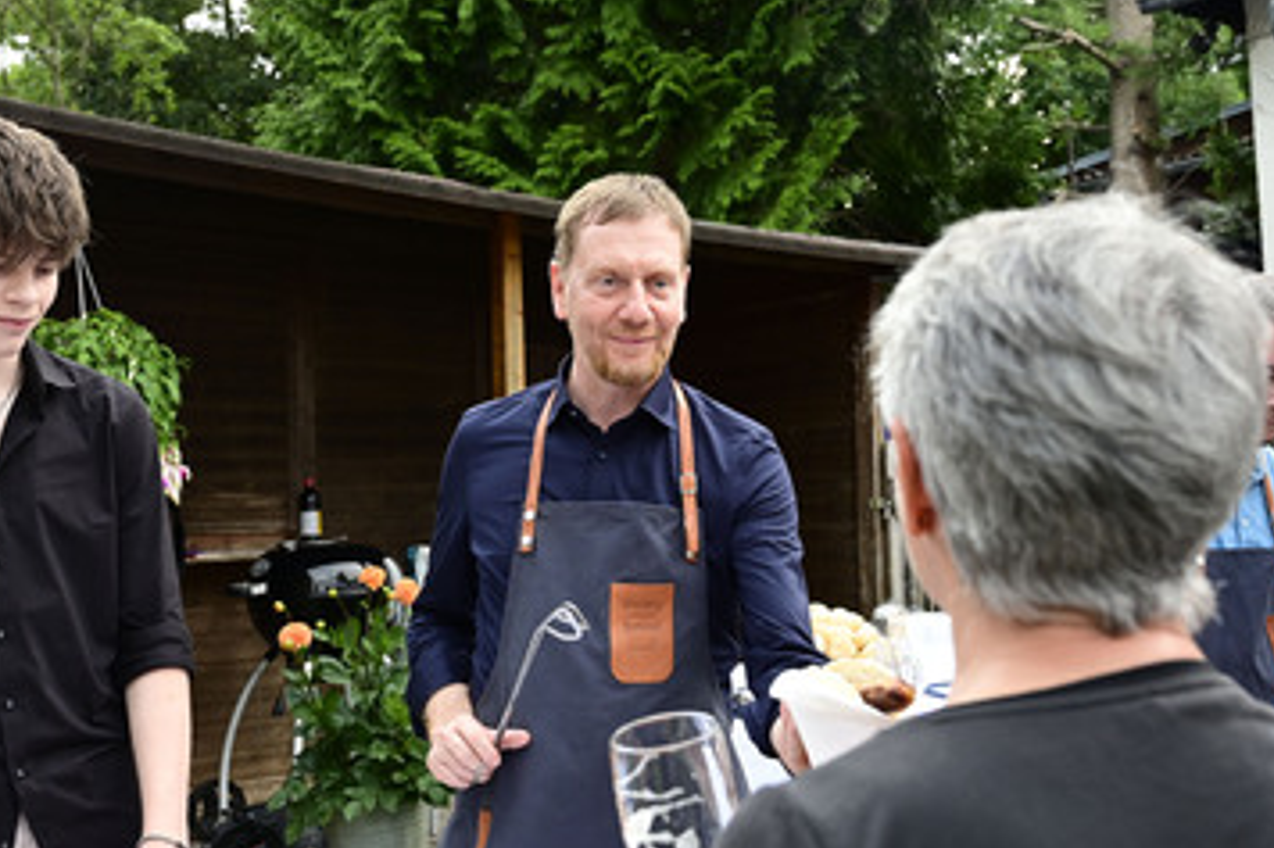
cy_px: 447
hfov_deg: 50.0
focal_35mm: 39
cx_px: 614
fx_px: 1366
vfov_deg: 34.5
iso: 1000
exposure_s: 1/400
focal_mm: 30.5
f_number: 5
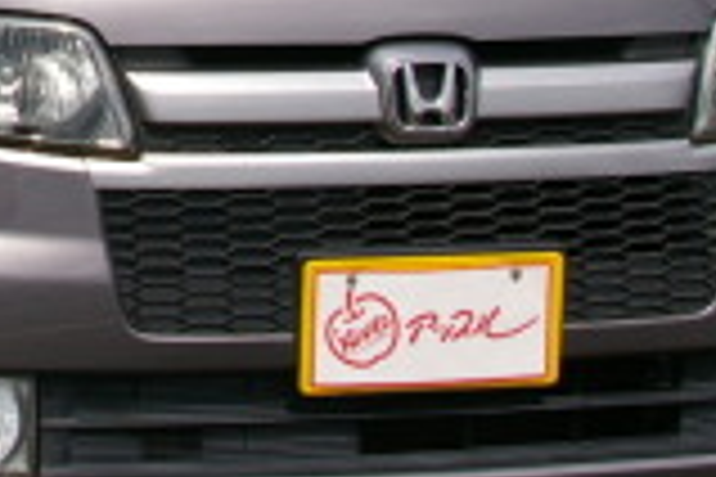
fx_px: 2765
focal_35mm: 139
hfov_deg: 14.1
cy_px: -284
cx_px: -266
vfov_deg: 9.5
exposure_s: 1/500
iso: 200
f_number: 8
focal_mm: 23
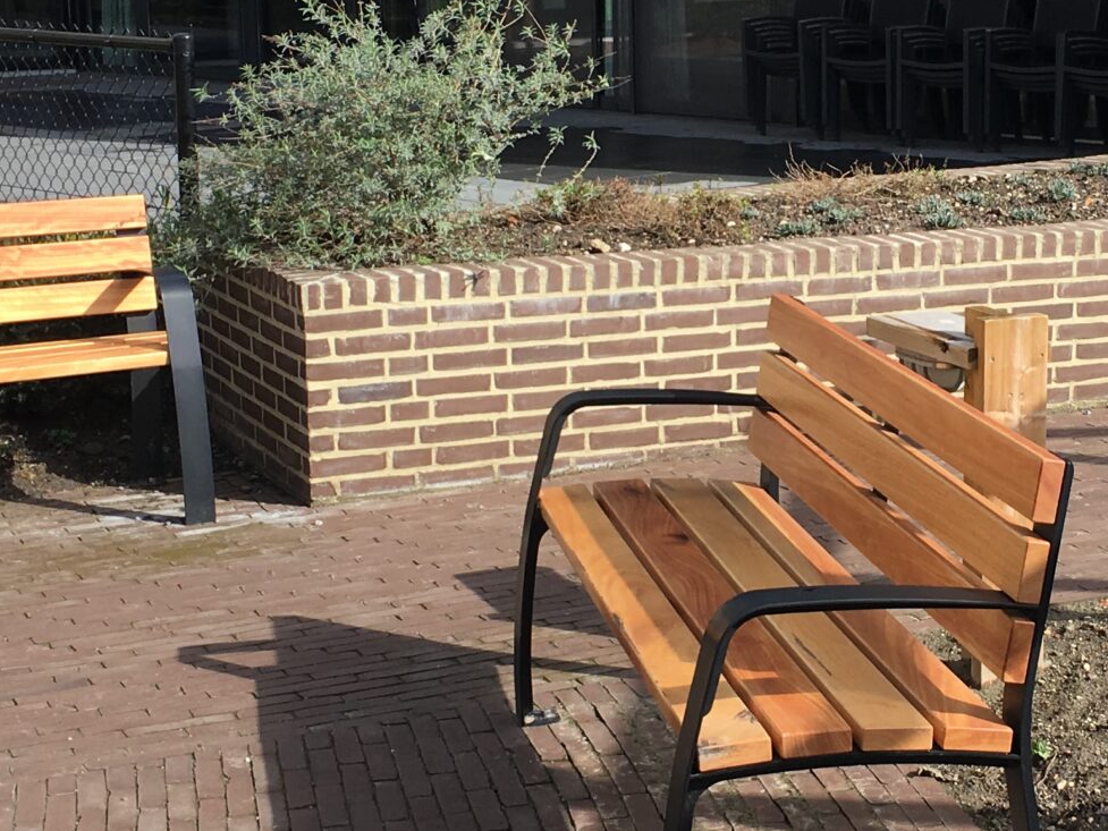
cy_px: 338
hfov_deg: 25.5
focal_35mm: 76
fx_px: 2433
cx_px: 763
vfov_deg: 19.4
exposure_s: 1/874
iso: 25
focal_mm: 4.15
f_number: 2.2
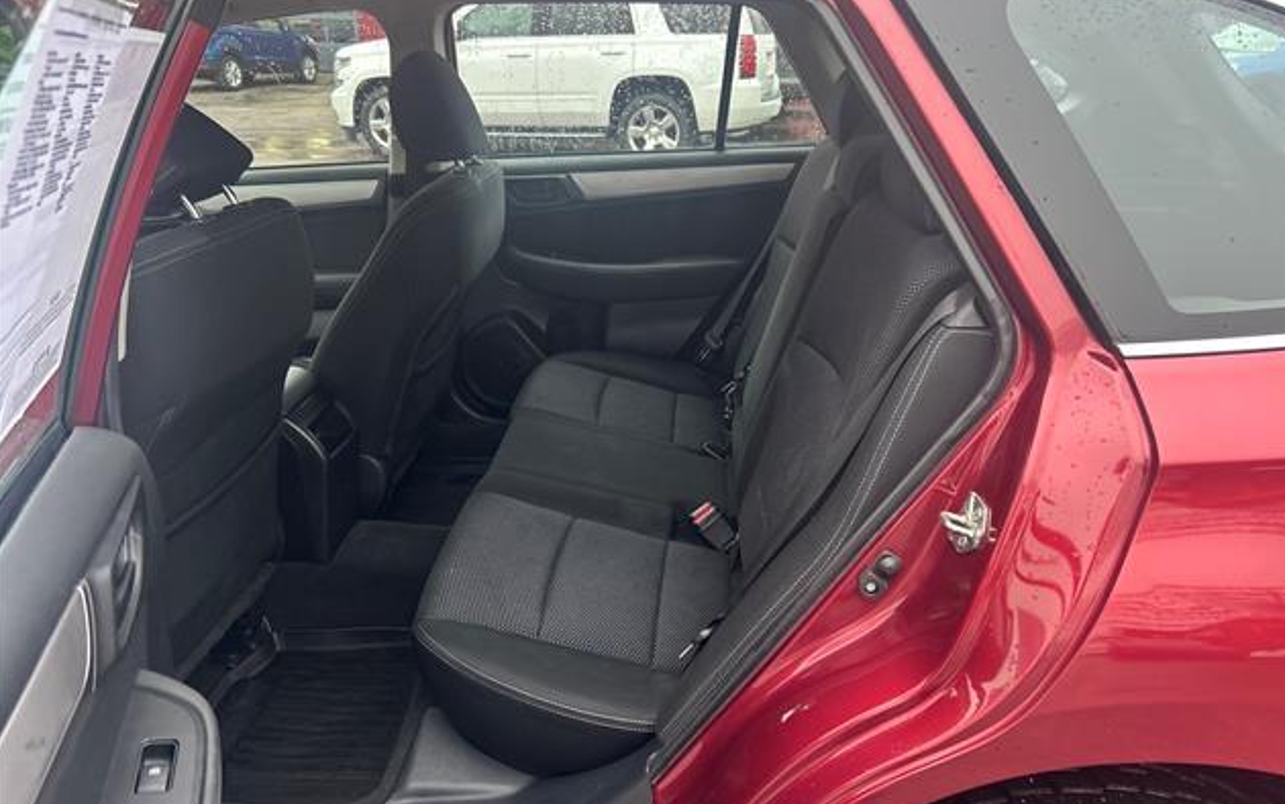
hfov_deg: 66.5
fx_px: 981
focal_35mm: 28
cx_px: 647
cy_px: 410
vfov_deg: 44.6
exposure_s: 1/60
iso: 200
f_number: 1.5
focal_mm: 5.7
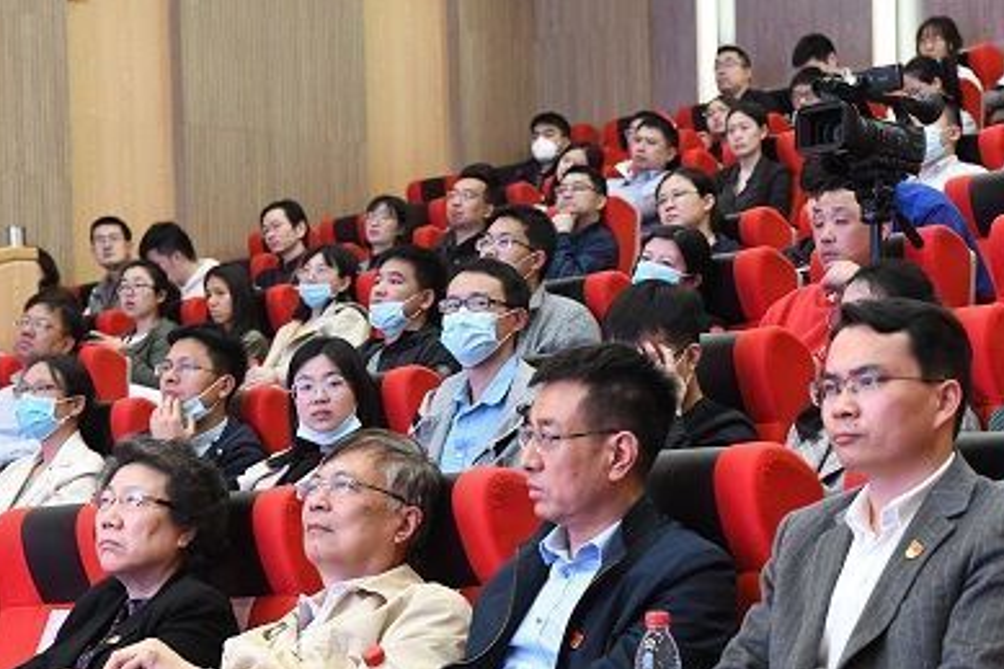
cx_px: 560
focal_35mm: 108
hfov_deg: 18.9
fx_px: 3011
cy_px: 452
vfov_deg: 12.7
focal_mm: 70
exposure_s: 1/80
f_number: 6.3
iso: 5600
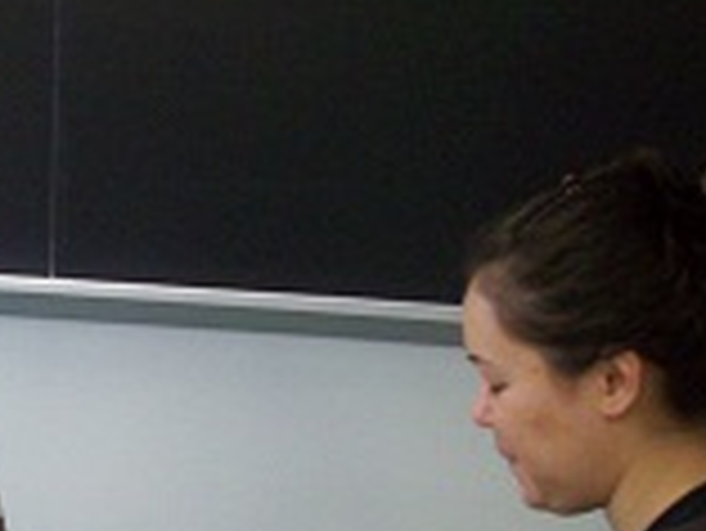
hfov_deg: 19.8
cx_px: -103
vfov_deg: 15.5
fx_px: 1919
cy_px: 518
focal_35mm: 94
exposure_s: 1/27.6
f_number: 2.8
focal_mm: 6.2
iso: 160
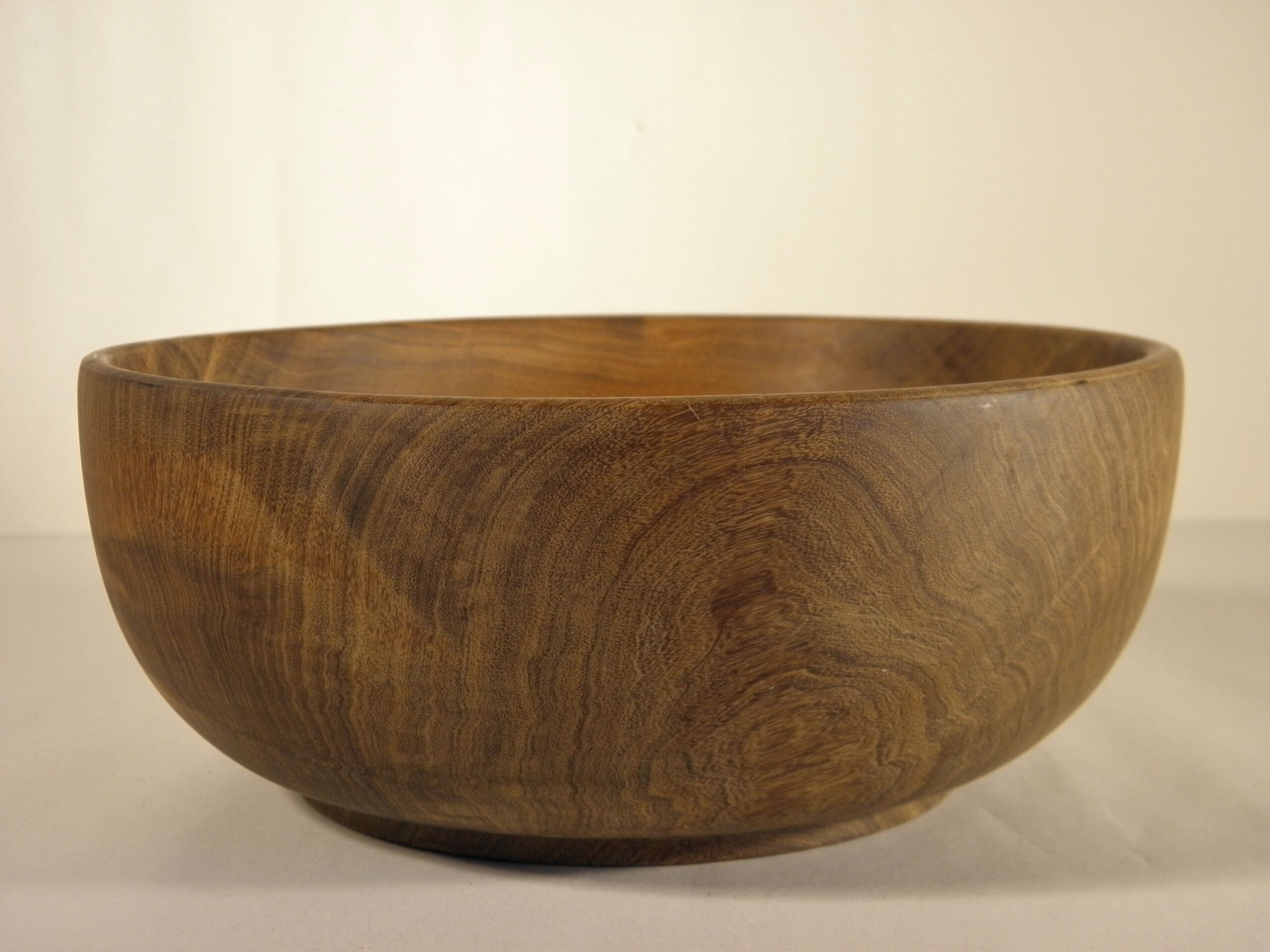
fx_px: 1981
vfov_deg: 27.0
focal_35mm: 54
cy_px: 476
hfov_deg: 35.5
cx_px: 635
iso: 160
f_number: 4.1
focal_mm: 9.7
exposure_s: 1/50
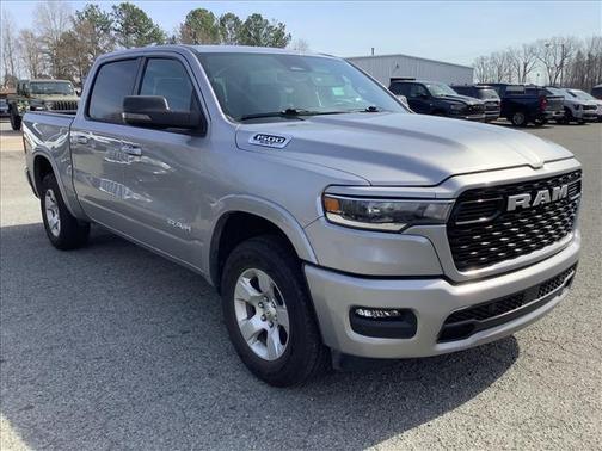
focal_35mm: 31
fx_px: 539
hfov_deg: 58.4
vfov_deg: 45.4
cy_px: 226
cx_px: 301
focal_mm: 3.3
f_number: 2.4
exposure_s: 1/657
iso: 25
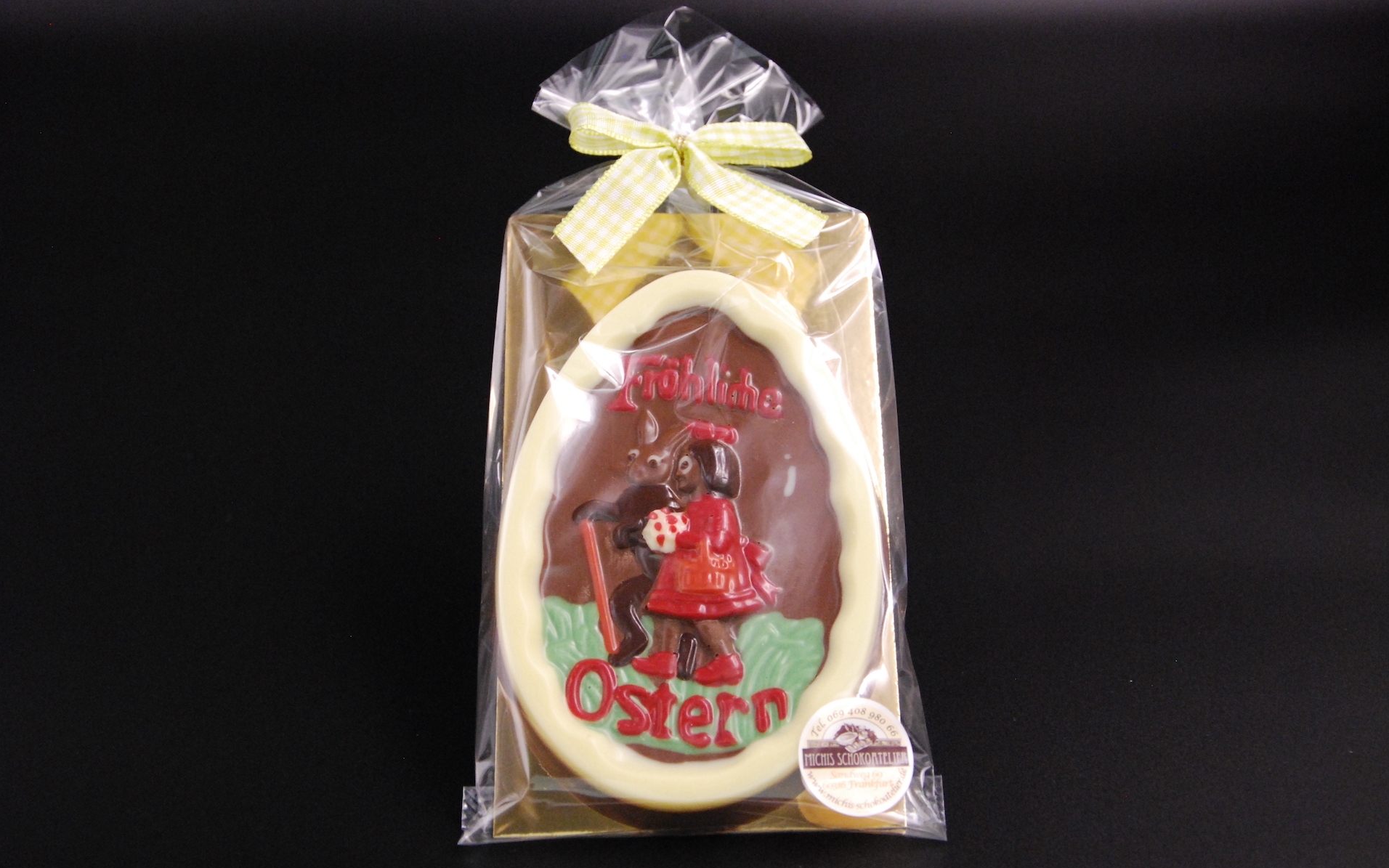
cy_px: 459
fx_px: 2347
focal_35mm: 62
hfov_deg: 33.0
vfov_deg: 21.0
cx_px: 702
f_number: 4.8
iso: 1600
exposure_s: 1/13
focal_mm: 40
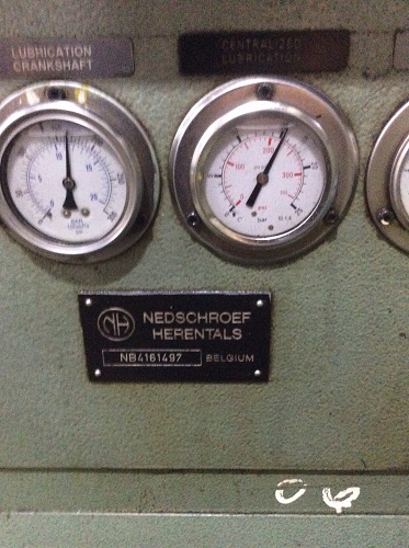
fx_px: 506
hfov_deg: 44.0
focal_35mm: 32
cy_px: 274
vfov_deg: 56.9
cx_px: 204
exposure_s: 1/17
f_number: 2.4
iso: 500
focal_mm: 3.3
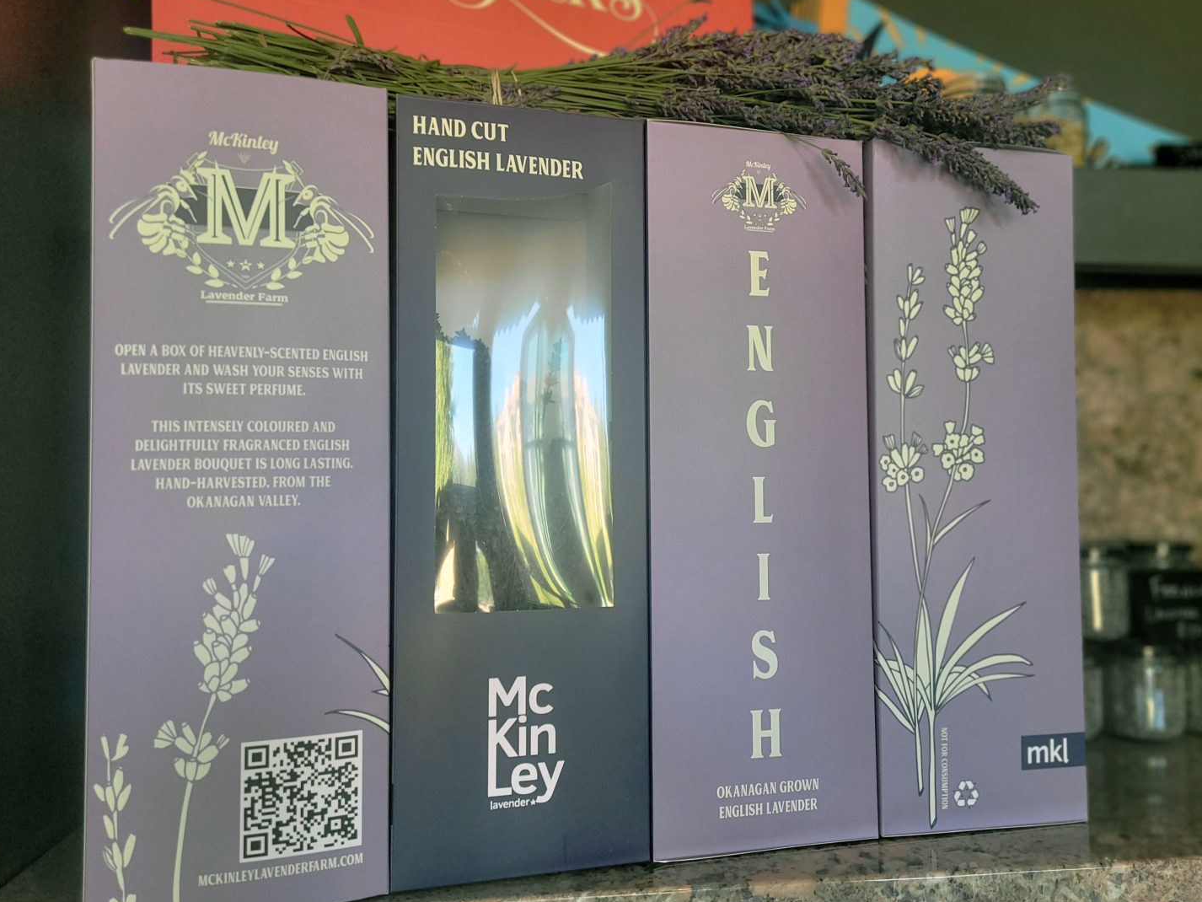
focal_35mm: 28
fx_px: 972
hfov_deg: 63.4
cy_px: 452
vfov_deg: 49.8
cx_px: 636
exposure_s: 1/120
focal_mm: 5.4
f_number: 1.8
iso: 160
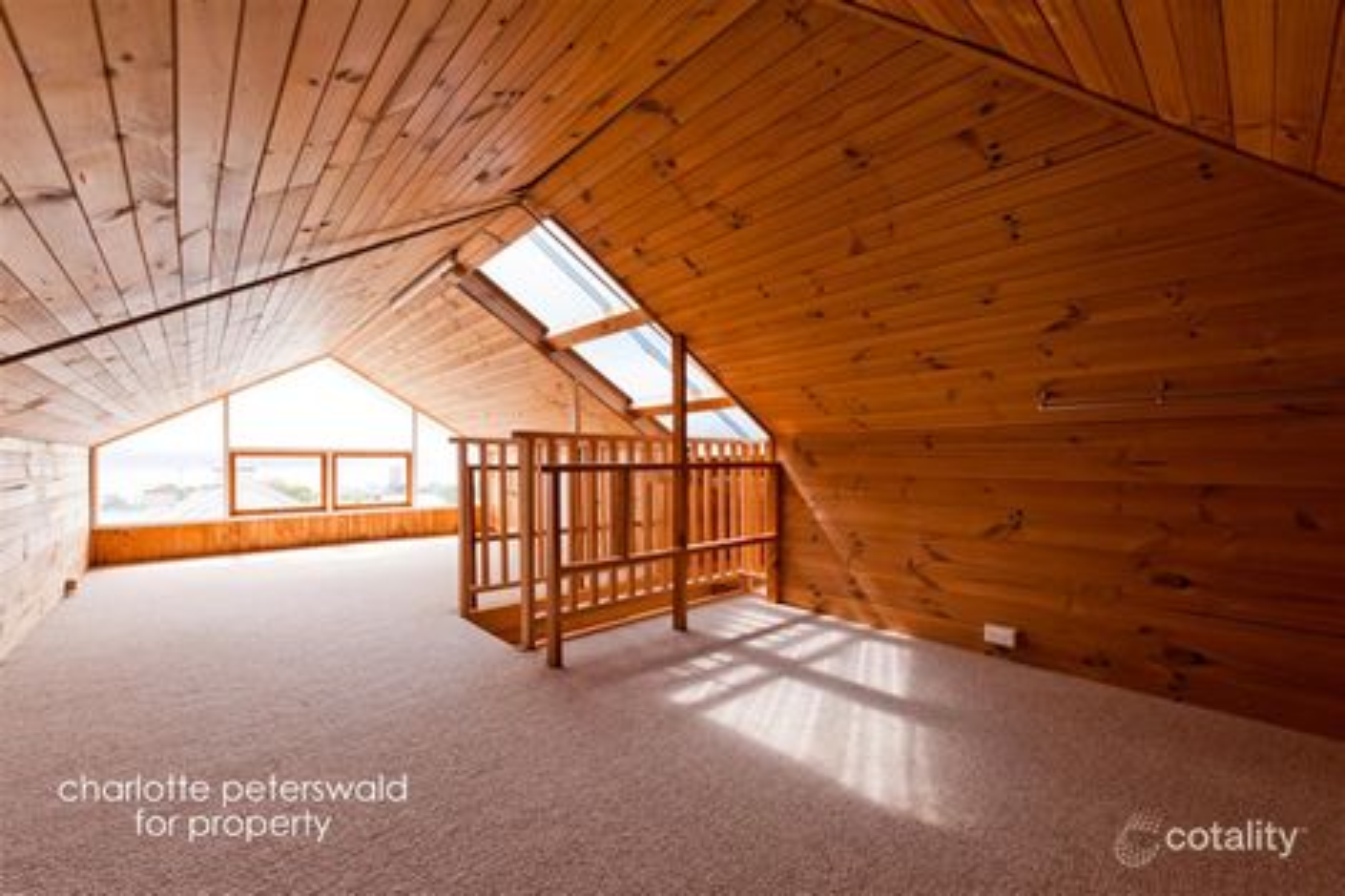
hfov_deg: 104.3
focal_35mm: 14
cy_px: 448
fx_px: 523
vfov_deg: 81.2
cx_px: 672
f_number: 9
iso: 280
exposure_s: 1/80
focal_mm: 14
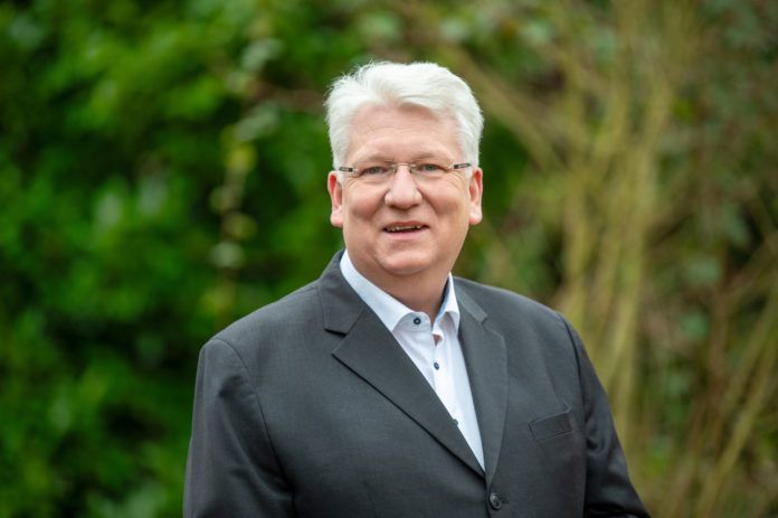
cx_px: 389
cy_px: 259
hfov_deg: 12.1
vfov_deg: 8.1
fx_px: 3671
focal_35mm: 170
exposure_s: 1/320
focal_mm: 170
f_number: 2.8
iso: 200
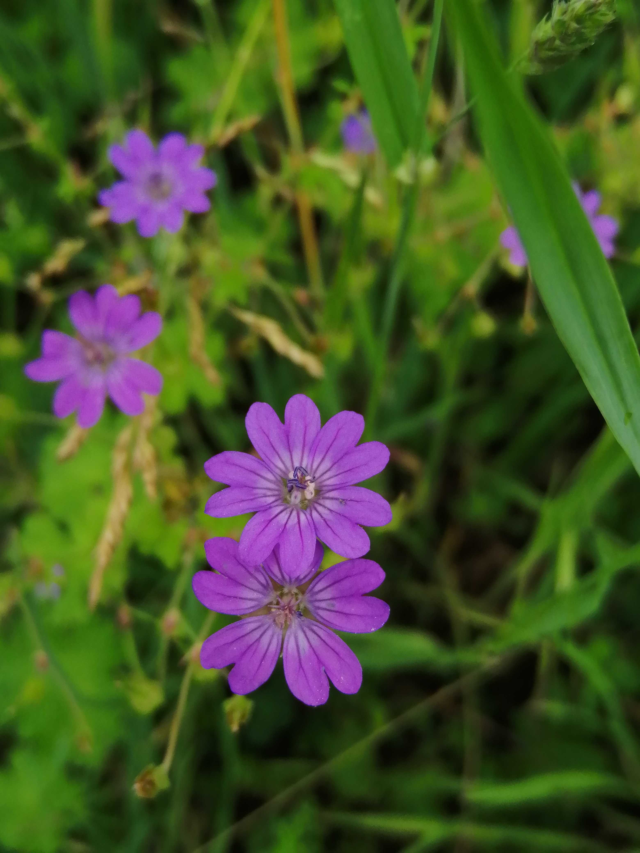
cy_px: 426
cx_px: 320
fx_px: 961
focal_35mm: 39
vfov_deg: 47.9
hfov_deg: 36.8
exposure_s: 1/837
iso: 50
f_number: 1.8
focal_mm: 3.6
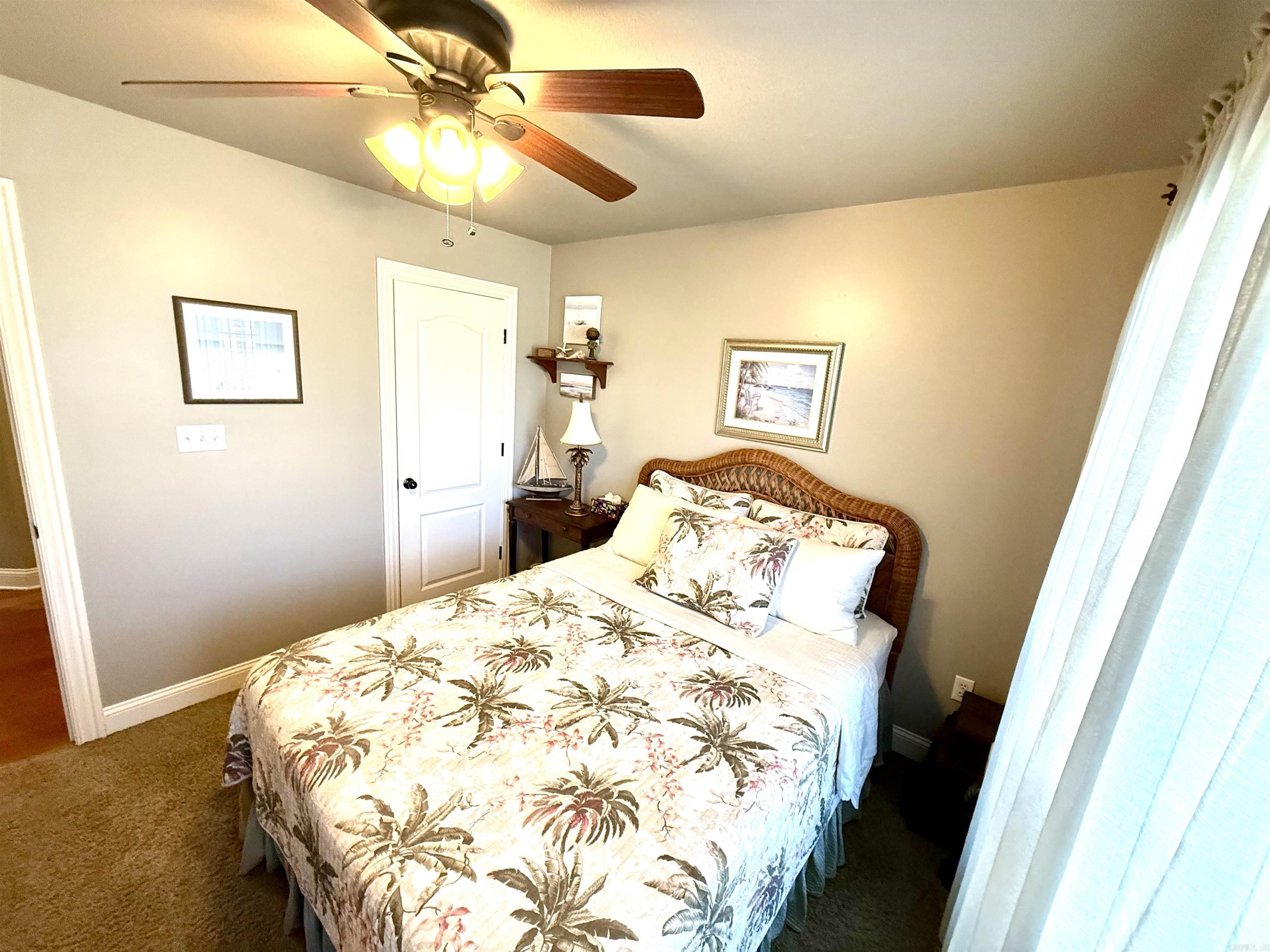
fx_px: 514
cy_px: 476
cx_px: 635
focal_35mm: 14
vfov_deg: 85.7
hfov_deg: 102.1
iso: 320
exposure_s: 1/60
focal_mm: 2.22
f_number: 2.2
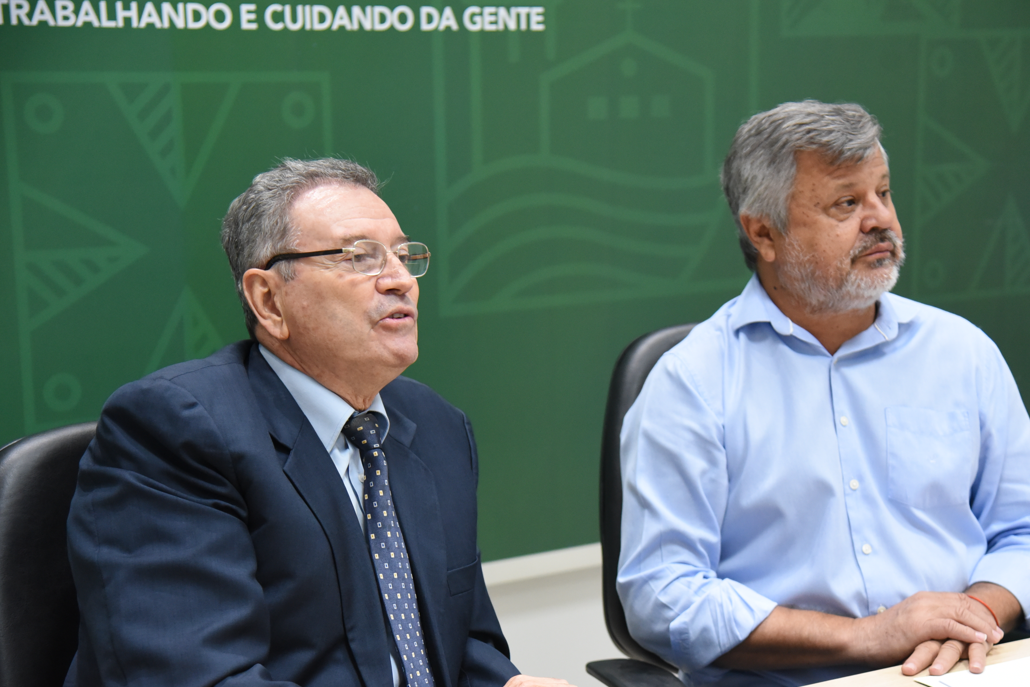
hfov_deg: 26.3
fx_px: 2203
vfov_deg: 17.7
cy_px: 389
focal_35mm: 77
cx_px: 575
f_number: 4
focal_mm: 65
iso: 3200
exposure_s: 1/160
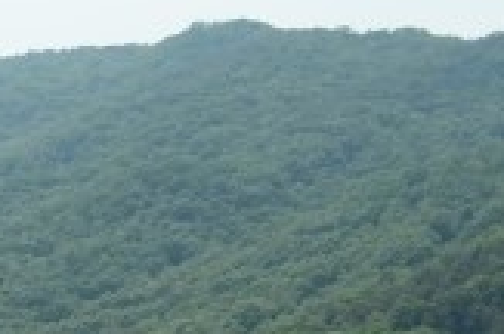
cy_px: 748
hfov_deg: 13.9
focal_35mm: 136
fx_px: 1900
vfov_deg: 9.2
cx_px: -315
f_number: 8
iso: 200
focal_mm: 20
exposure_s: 1/500
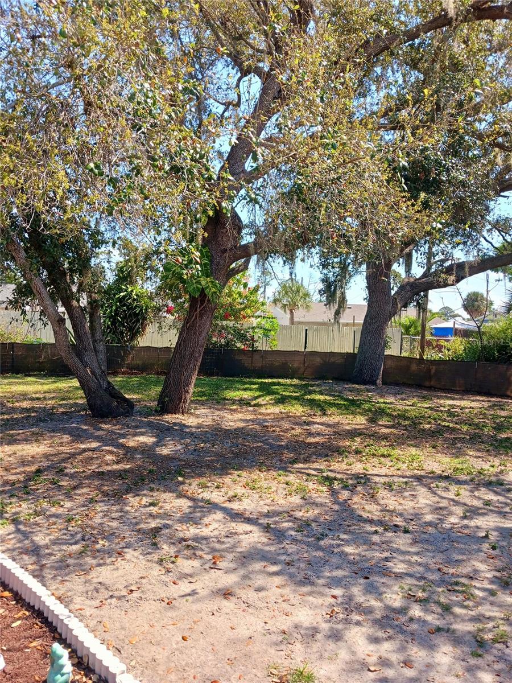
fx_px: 532
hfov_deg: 51.4
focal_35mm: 27
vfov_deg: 65.3
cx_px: 256
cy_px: 342
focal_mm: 4
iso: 20
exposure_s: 1/156
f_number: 1.8
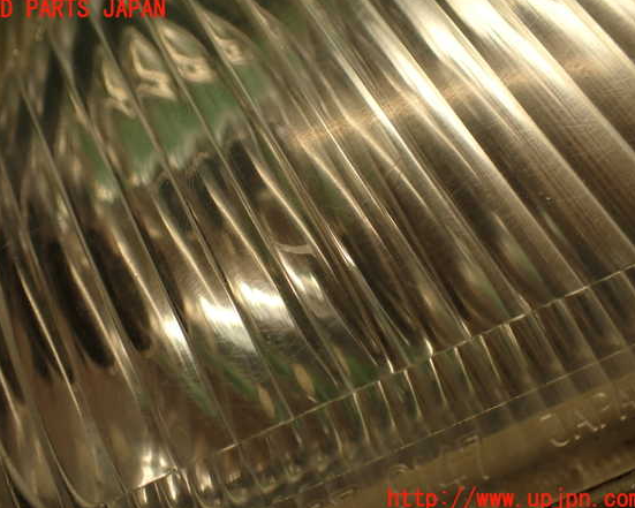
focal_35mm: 34
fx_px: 639
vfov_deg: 43.4
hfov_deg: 52.8
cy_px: 255
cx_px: 302
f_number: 2.4
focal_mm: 5.79
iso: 100
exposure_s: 1/60
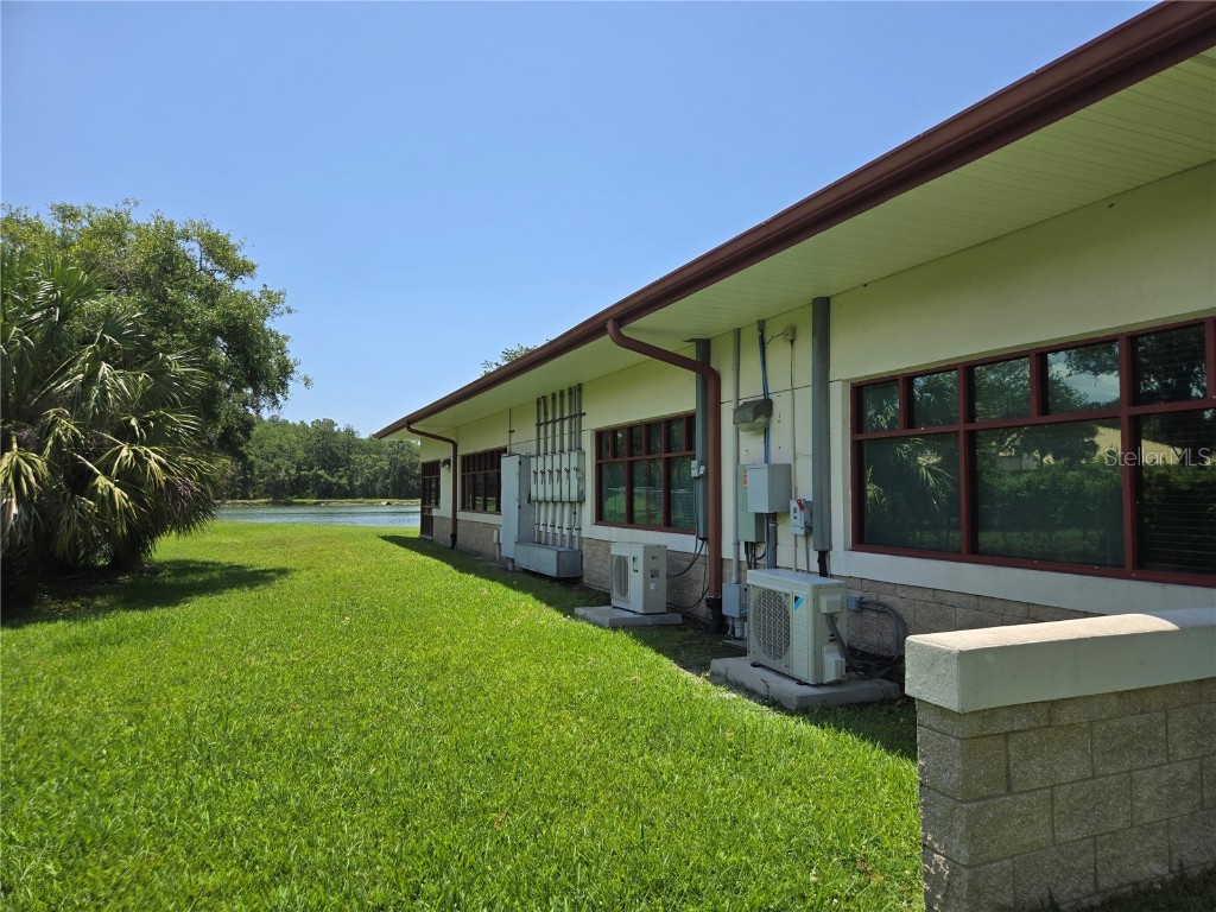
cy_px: 456
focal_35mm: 23
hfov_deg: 73.9
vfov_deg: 58.9
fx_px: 808
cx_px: 608
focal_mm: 5.4
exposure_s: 1/1967
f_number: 1.8
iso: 25
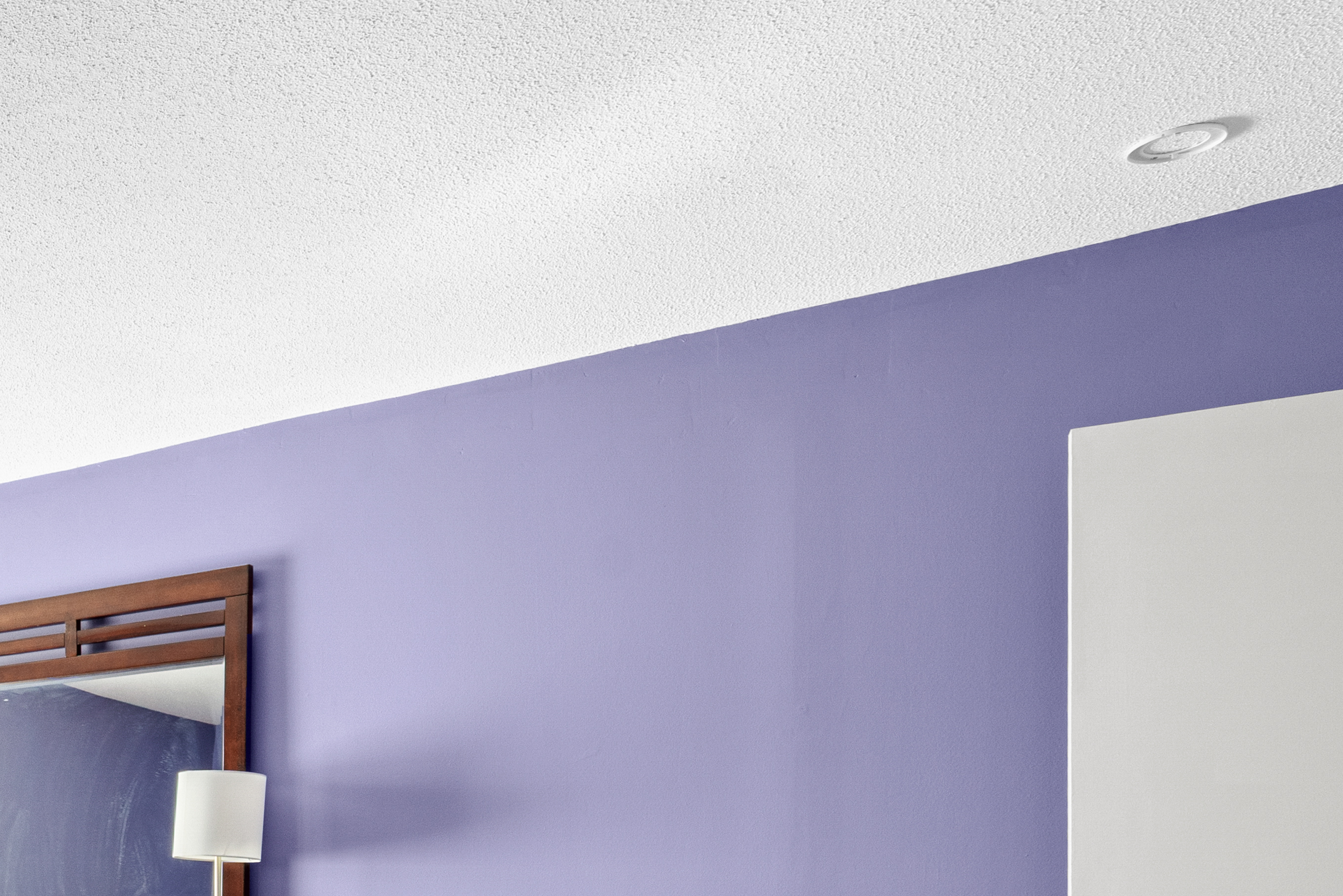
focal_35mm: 41
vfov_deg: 31.1
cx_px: -226
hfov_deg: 37.3
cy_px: 815
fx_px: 1530
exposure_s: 1/4
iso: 320
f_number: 9
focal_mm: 14
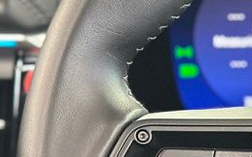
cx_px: 456
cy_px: 229
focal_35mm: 200
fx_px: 1373
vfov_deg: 6.5
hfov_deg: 9.9
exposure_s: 1/40
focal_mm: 6.86
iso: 800
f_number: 1.78
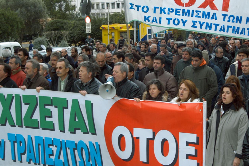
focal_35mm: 69
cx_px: 170
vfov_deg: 19.7
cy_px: 75
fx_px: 477
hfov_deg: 29.0
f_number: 9
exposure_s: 1/180
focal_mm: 28
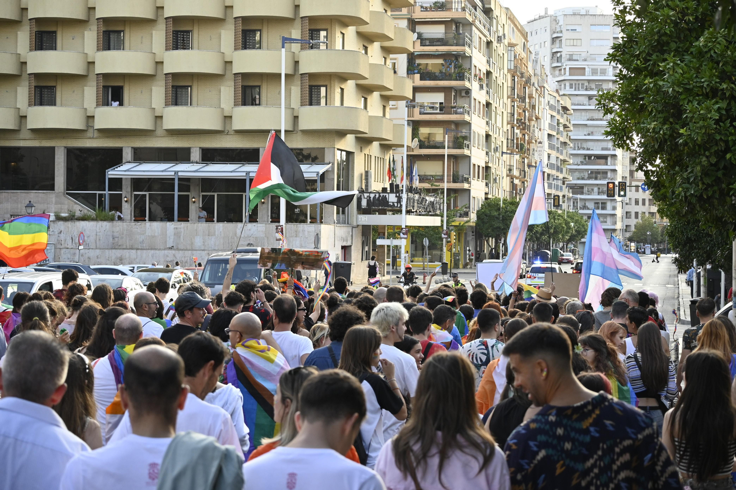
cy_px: 245
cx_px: 368
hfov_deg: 23.8
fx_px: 1748
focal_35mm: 86
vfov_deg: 16.0
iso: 400
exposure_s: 1/320
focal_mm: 57
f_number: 5.6
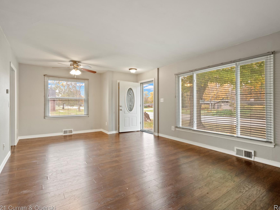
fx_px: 138
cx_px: 141
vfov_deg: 74.7
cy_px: 102
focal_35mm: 17
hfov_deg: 91.0
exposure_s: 1/1.67
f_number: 11
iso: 500
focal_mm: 10
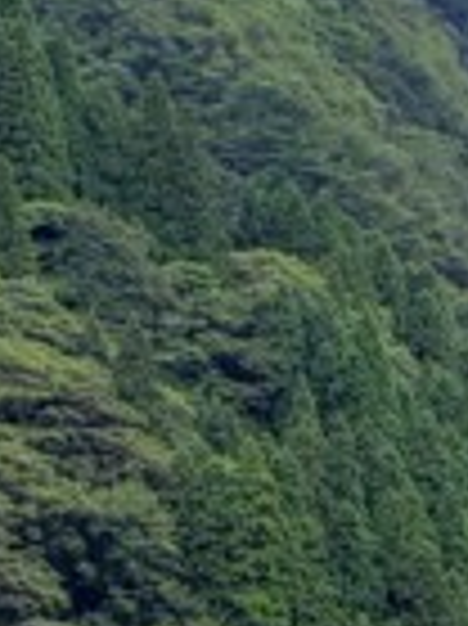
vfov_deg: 10.0
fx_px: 3466
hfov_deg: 7.6
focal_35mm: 192
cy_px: 950
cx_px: 626
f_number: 2.4
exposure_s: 1/235
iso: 50
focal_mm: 4.3
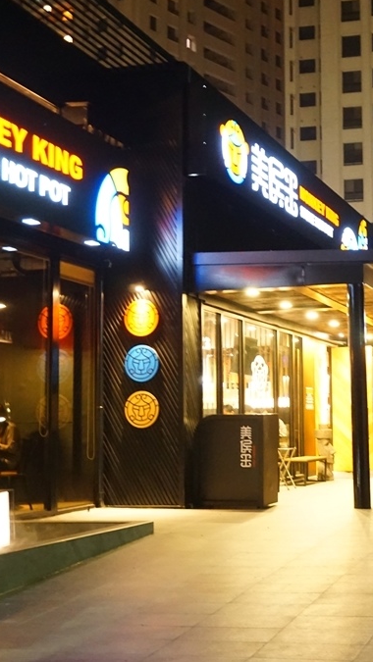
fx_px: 963
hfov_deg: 21.0
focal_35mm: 55
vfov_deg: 38.0
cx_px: 389
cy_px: 328
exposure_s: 1/8
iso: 3200
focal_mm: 23
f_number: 4
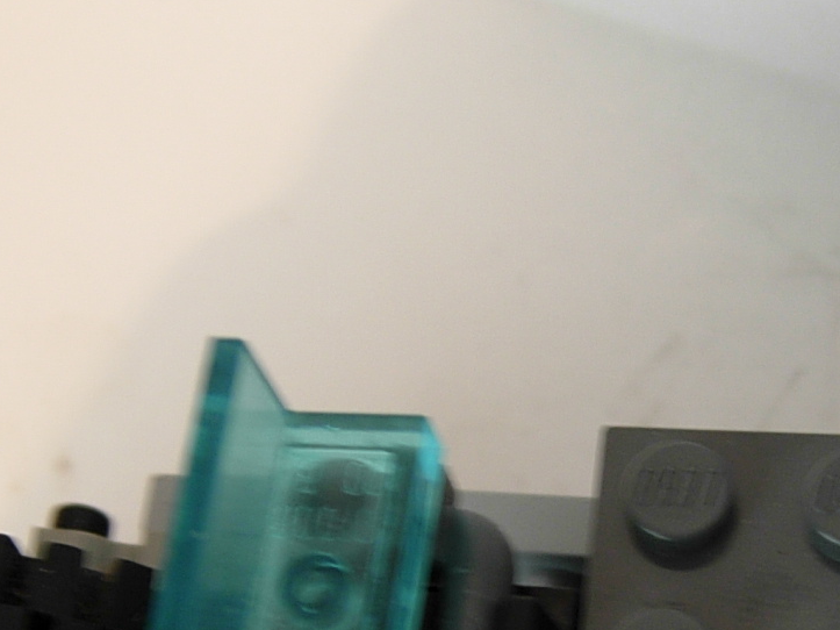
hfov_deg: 19.1
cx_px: 645
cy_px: 665
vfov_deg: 14.2
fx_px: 2475
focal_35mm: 102
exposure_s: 1/12.3
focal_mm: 7.5
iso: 50
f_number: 2.7
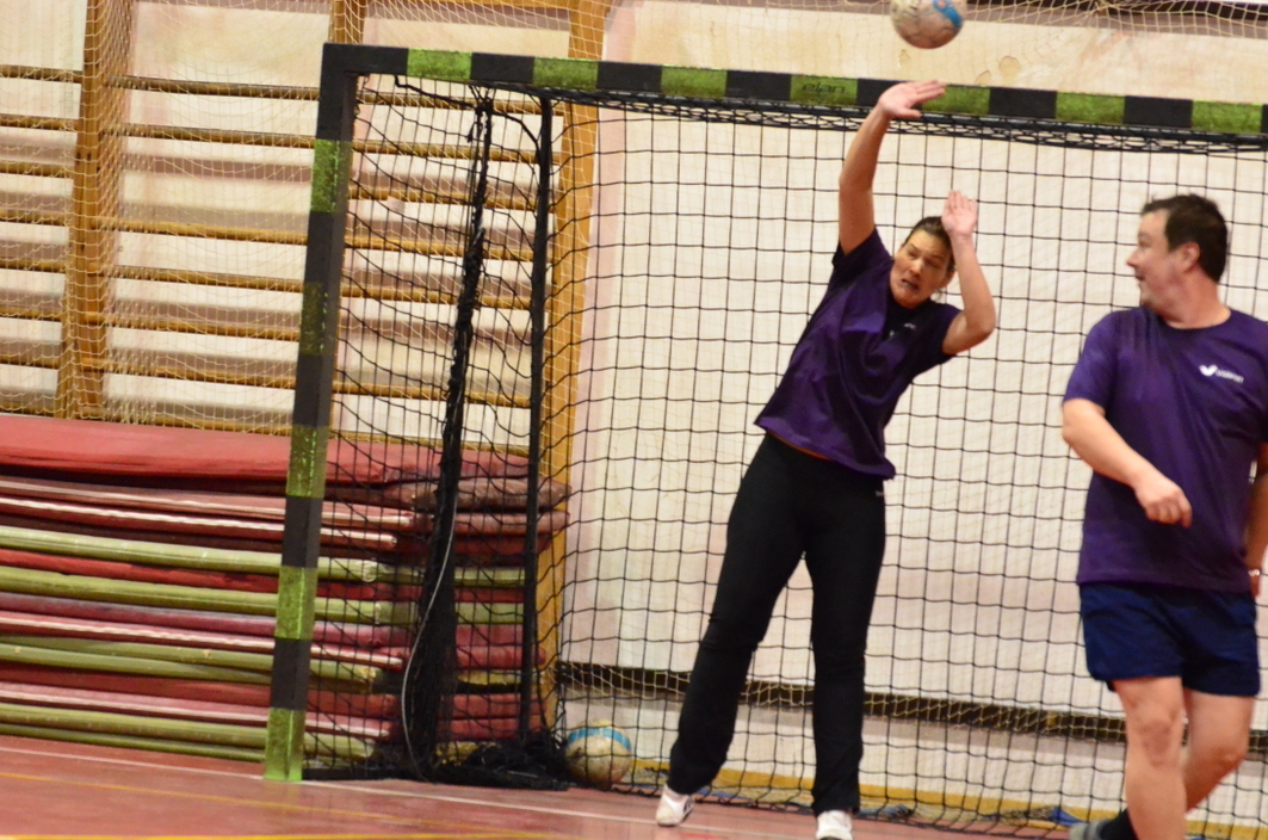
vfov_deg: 5.8
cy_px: 425
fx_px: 8330
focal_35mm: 237
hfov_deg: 8.7
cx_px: 571
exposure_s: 1/400
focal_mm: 140
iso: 6400
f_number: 5
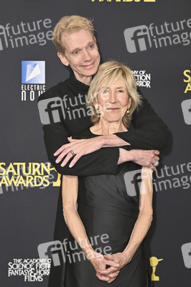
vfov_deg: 26.0
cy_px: 144
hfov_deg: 17.5
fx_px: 622
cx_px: 96
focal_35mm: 78
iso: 2000
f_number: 5
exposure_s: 1/320
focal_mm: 78
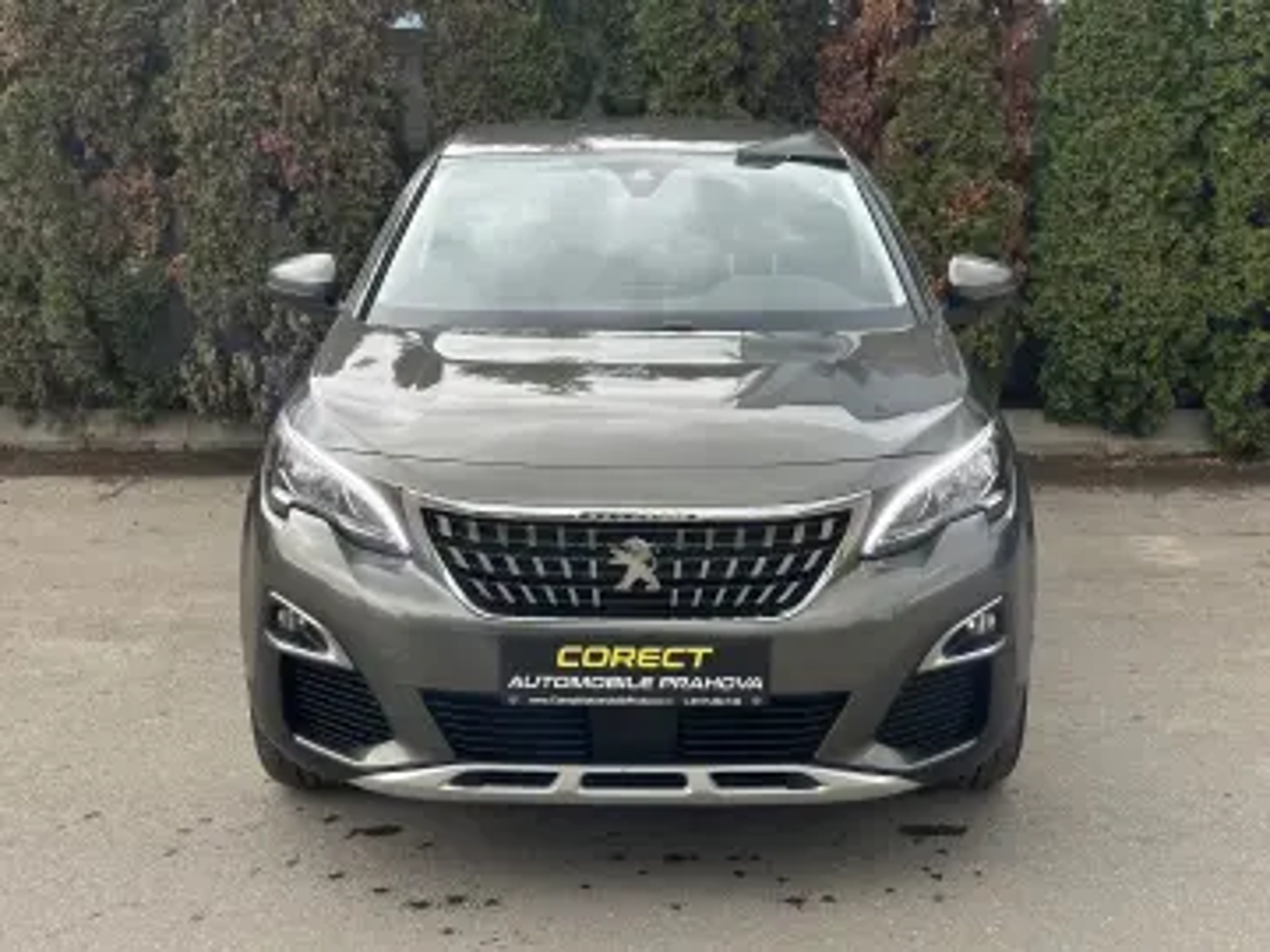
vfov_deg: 30.3
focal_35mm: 48
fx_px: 1761
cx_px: 635
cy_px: 476
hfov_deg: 39.7
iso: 64
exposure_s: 1/558
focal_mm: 6.86
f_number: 1.78
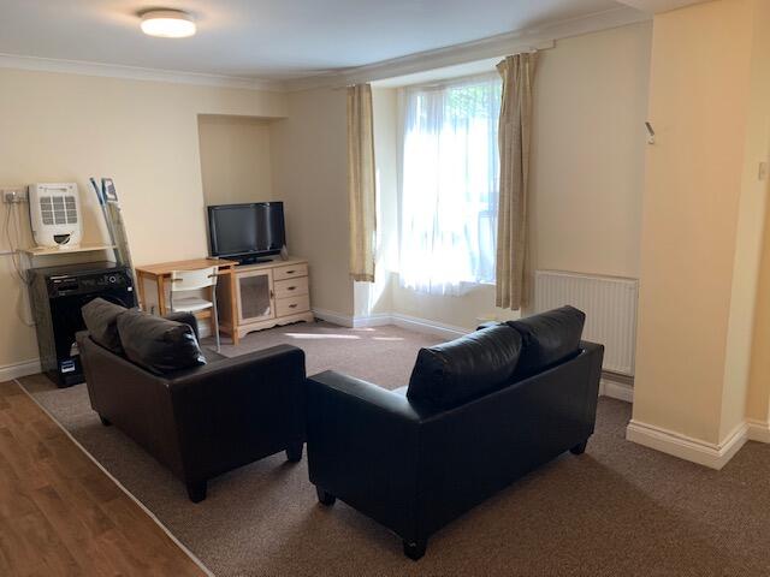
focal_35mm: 26
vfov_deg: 53.1
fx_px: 578
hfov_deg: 67.3
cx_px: 385
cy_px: 288
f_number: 1.8
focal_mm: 4.25
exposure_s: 1/50
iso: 64
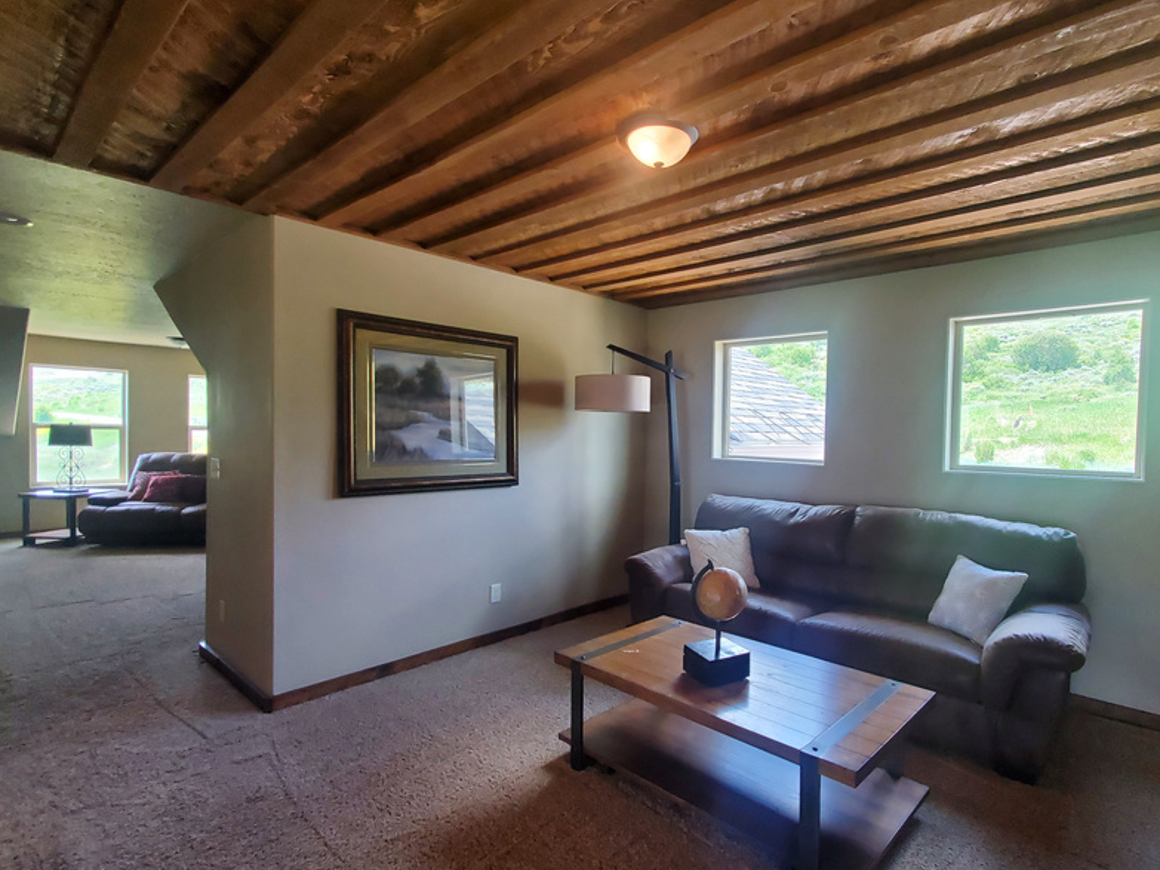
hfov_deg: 90.7
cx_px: 641
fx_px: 570
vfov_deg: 74.6
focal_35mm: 17
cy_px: 465
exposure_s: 1/60
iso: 160
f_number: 2.2
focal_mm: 1.8
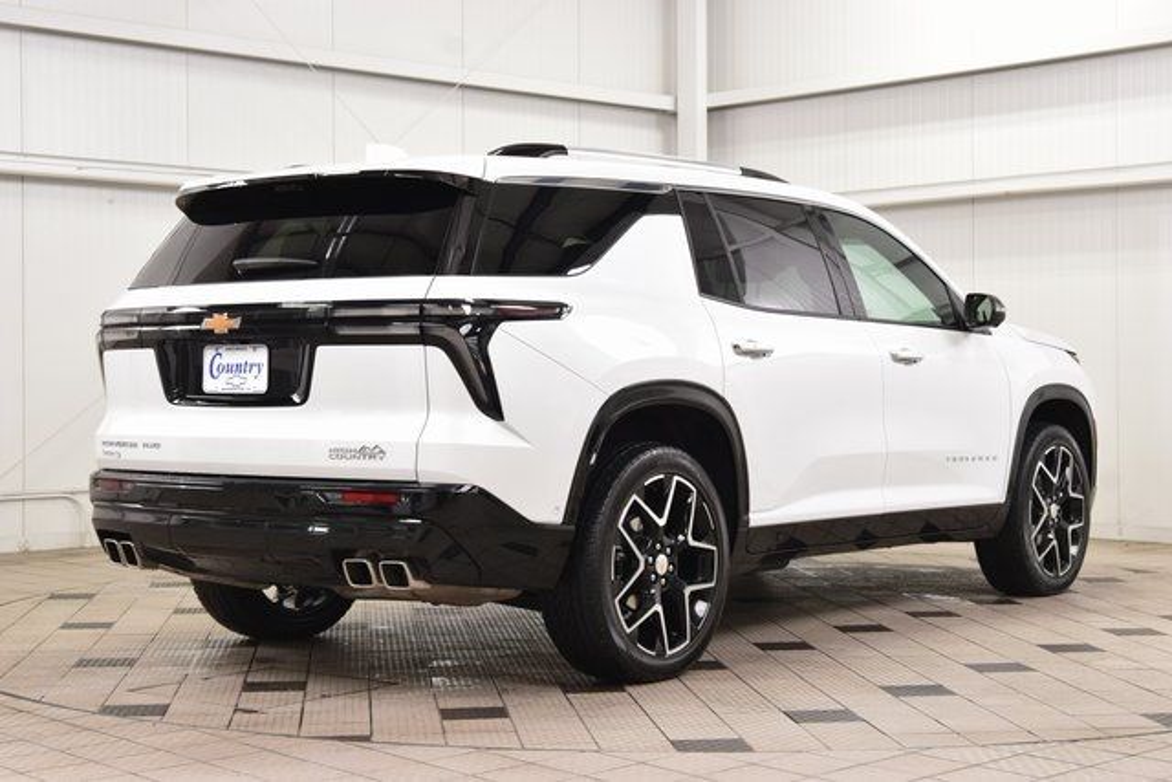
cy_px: 391
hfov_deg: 33.4
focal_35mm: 60
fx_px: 1954
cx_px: 586
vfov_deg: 22.6
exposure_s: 1/60
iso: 1600
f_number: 8
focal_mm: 40
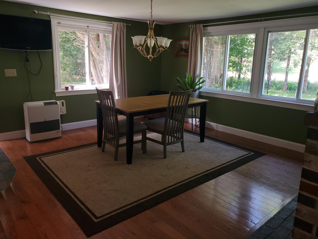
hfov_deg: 67.3
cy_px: 120
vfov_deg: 53.1
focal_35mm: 26
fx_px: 239
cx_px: 159
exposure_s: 1/60
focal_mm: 4.3
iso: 100
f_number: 2.4
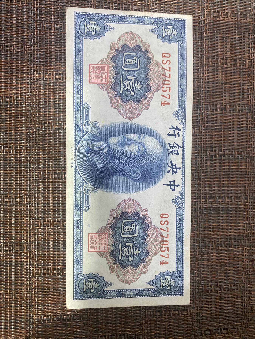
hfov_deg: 53.1
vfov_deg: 67.3
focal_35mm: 26
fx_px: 255
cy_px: 170
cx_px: 128
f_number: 1.8
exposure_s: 1/60
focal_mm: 4.25
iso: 320
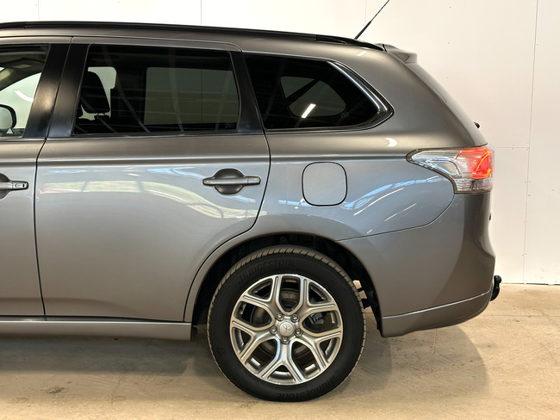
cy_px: 210
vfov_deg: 30.3
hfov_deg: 39.6
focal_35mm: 48
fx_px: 777
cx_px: 280
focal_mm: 6.86
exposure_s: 1/50
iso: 160
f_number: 1.8
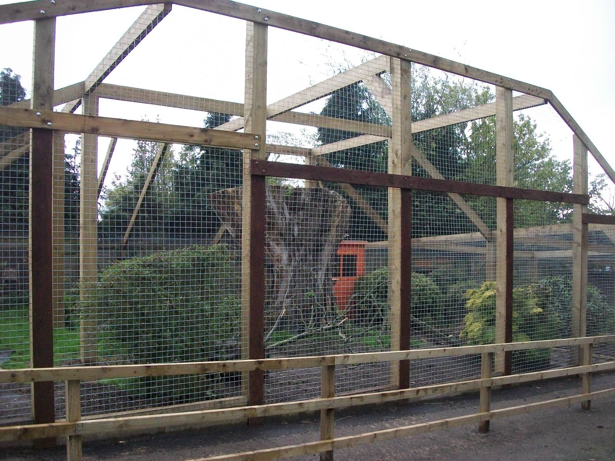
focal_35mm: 32
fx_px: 569
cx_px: 308
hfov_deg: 56.8
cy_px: 230
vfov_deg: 44.2
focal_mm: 5.7
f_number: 2.9
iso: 306
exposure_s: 1/500
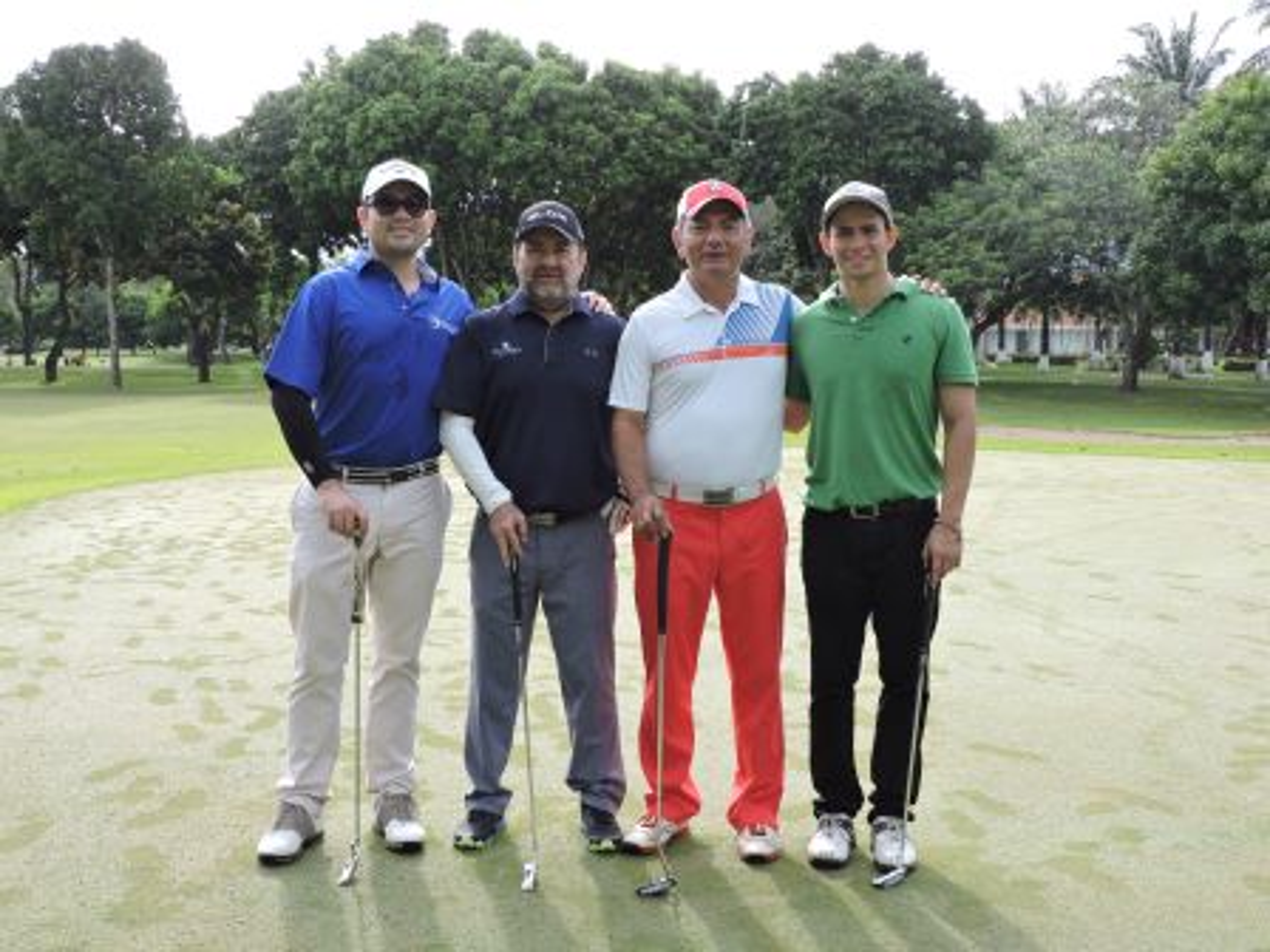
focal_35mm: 43
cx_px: 635
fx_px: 1578
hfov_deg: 43.9
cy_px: 476
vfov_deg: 33.6
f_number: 3.4
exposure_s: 1/320
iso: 100
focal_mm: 7.7
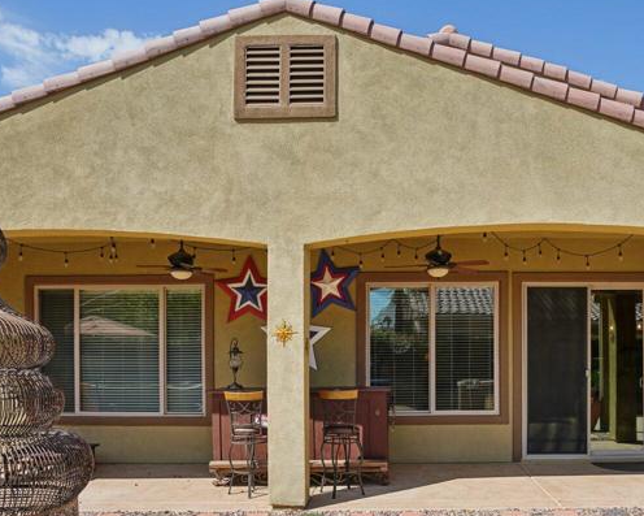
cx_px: 396
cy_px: 347
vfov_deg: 46.3
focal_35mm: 31
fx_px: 591
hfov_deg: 56.6
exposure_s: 1/400
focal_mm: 16
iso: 100
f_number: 7.1
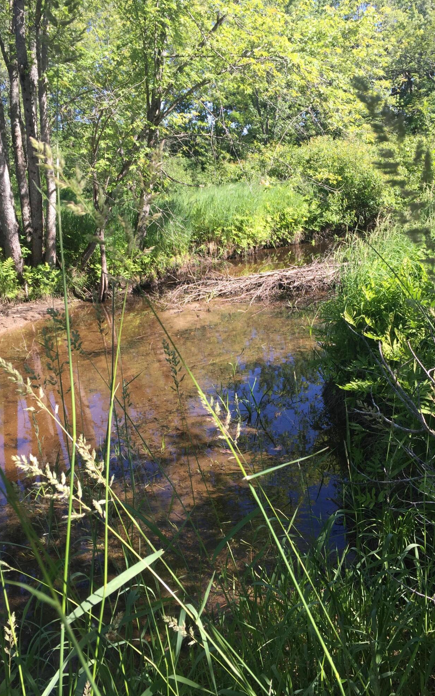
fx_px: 588
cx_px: 225
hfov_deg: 40.6
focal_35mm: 31
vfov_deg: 61.2
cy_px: 350
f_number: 2.2
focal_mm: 4.15
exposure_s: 1/395
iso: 32
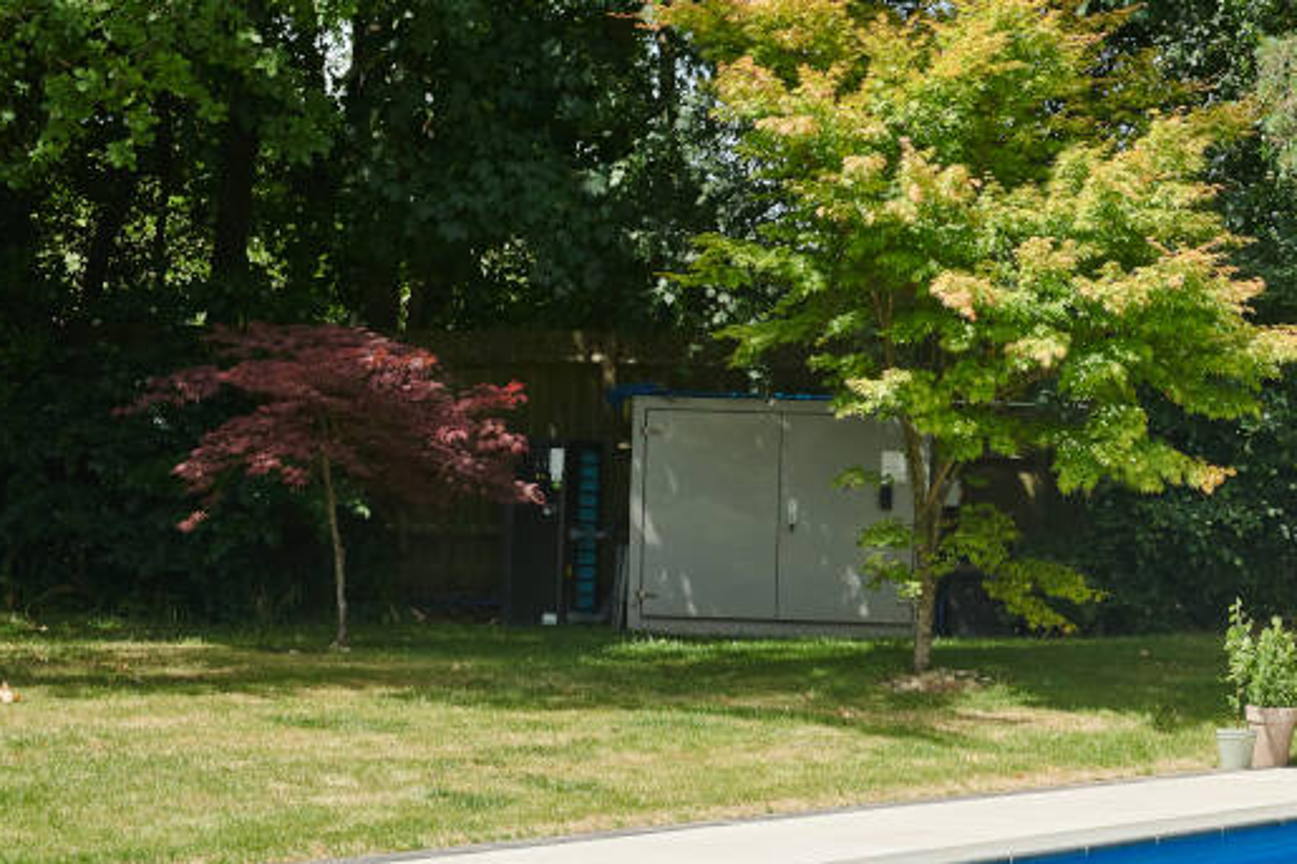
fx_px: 3818
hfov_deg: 18.9
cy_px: 579
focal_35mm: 106
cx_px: 1209
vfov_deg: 12.9
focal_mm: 52
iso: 250
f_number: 8
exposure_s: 1/200
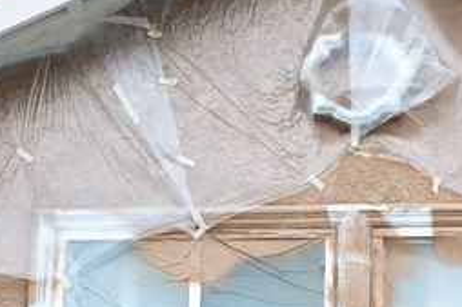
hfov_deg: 13.5
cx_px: 369
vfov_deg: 9.0
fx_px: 1937
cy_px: 284
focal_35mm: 151
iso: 200
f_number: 8
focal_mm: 70
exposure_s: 1/250
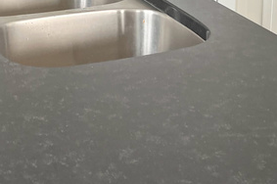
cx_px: 203
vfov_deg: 13.8
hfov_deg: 20.7
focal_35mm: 98
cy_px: 7
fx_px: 753
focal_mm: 5.1
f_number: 1.6
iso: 125
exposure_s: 1/121
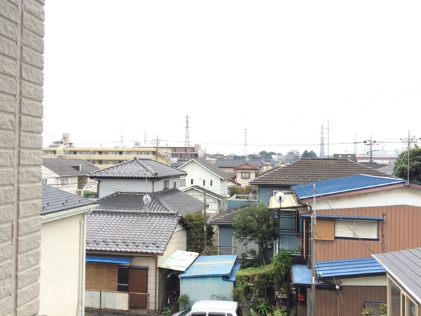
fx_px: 353
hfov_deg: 61.7
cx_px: 210
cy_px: 158
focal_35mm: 29
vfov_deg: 48.2
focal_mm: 4.15
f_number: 2.2
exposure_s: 1/281
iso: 32
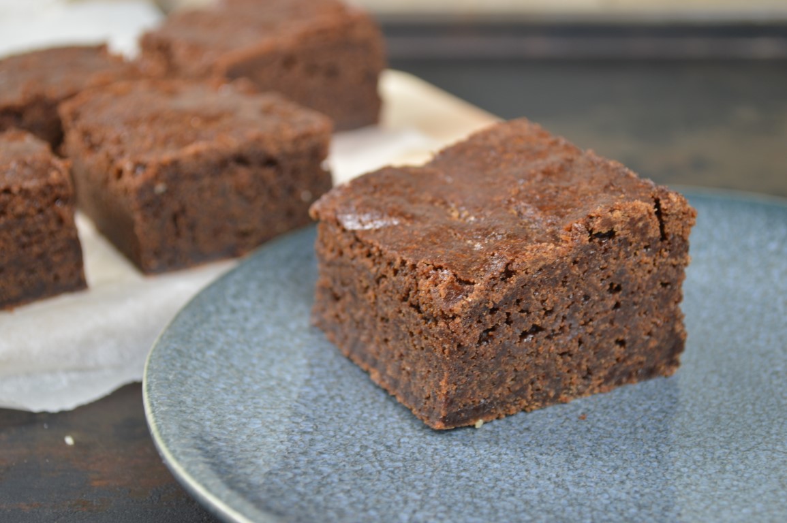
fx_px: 1474
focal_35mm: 68
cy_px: 262
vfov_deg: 20.1
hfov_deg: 29.9
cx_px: 394
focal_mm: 45
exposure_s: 1/4
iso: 100
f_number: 5.6
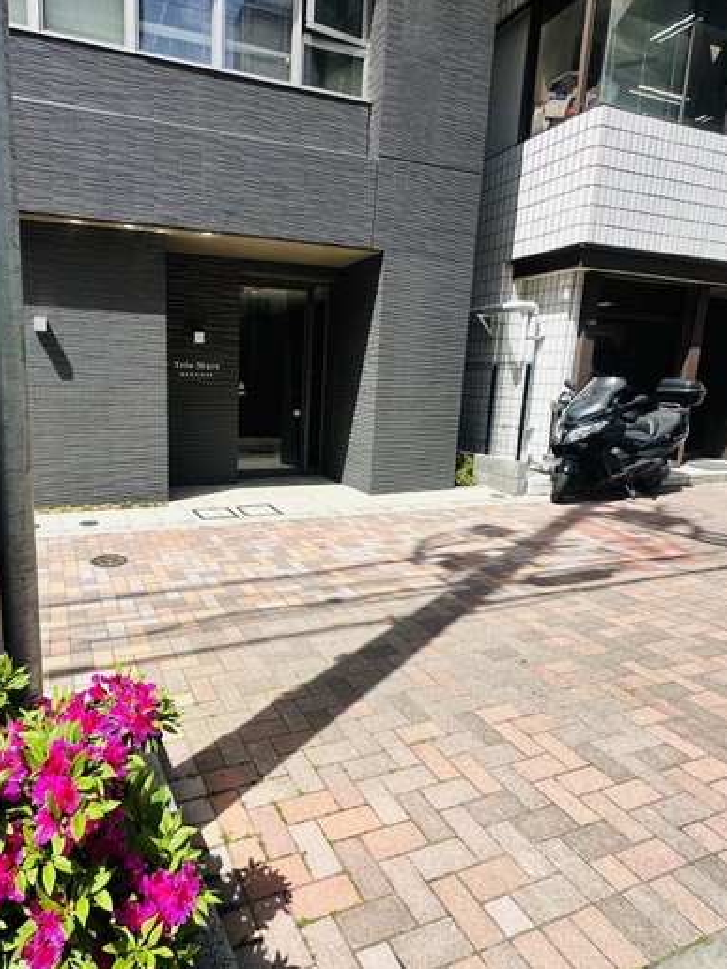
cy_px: 487
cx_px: 240
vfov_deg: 84.7
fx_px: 532
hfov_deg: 66.8
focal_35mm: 19
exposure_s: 1/1490
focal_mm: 2.22
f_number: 2.2
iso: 50
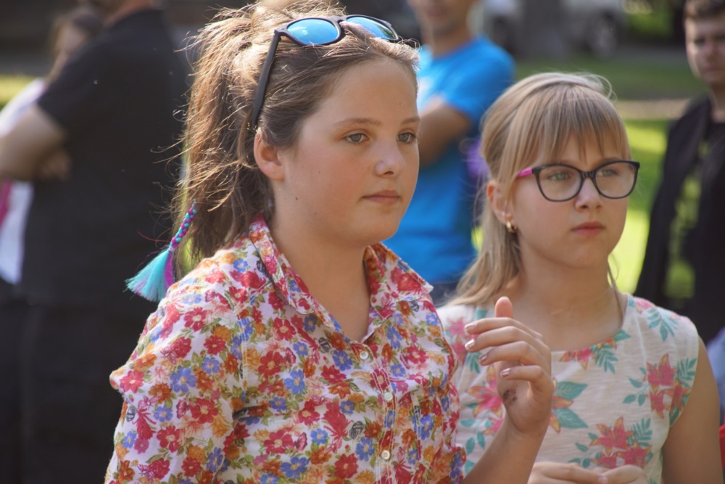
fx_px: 4532
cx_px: 362
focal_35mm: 225
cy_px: 242
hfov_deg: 9.1
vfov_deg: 6.1
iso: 400
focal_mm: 150
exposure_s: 1/250
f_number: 5.6
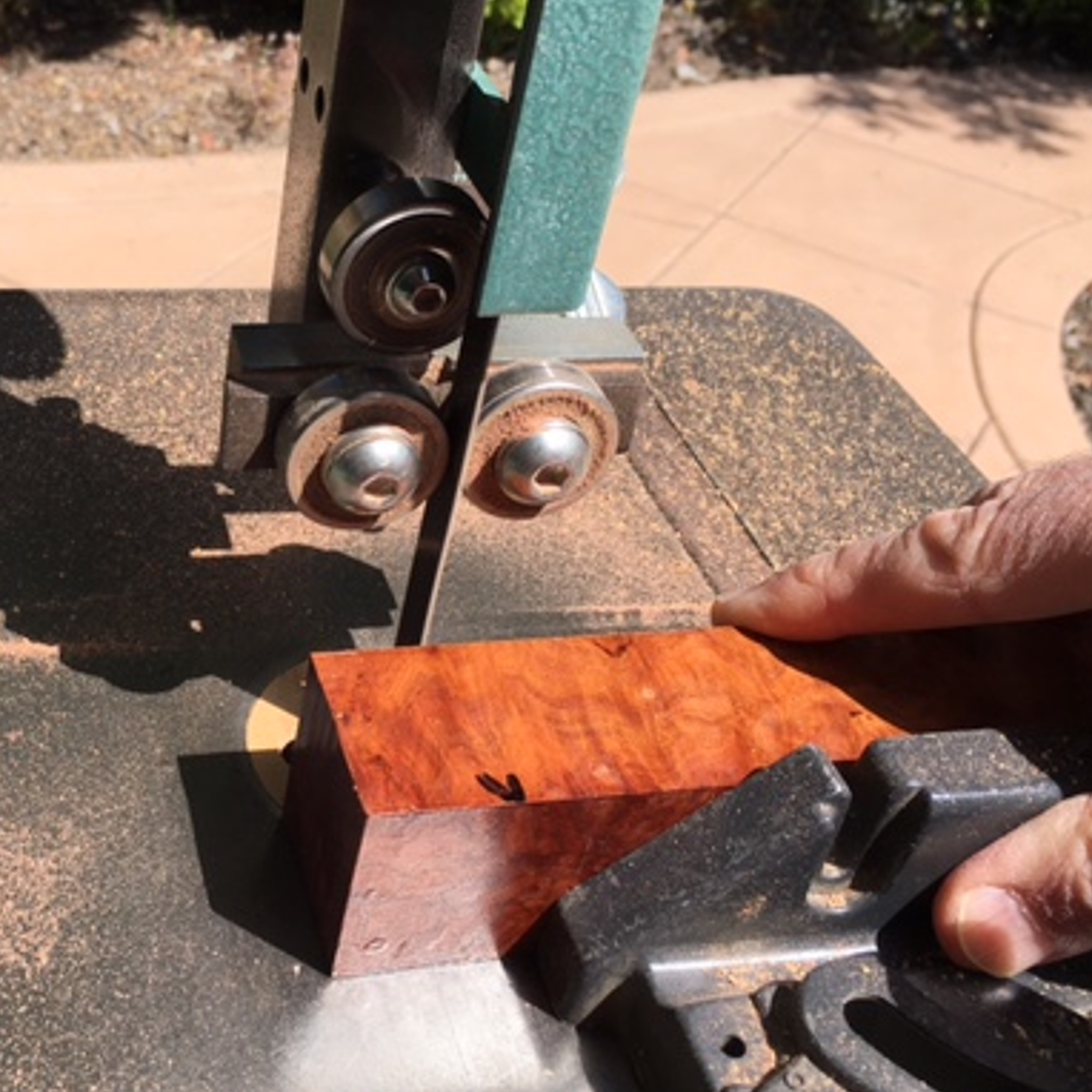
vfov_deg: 39.1
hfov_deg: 38.3
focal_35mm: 43
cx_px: 286
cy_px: 495
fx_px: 1535
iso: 25
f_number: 2.2
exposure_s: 1/1326
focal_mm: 4.15
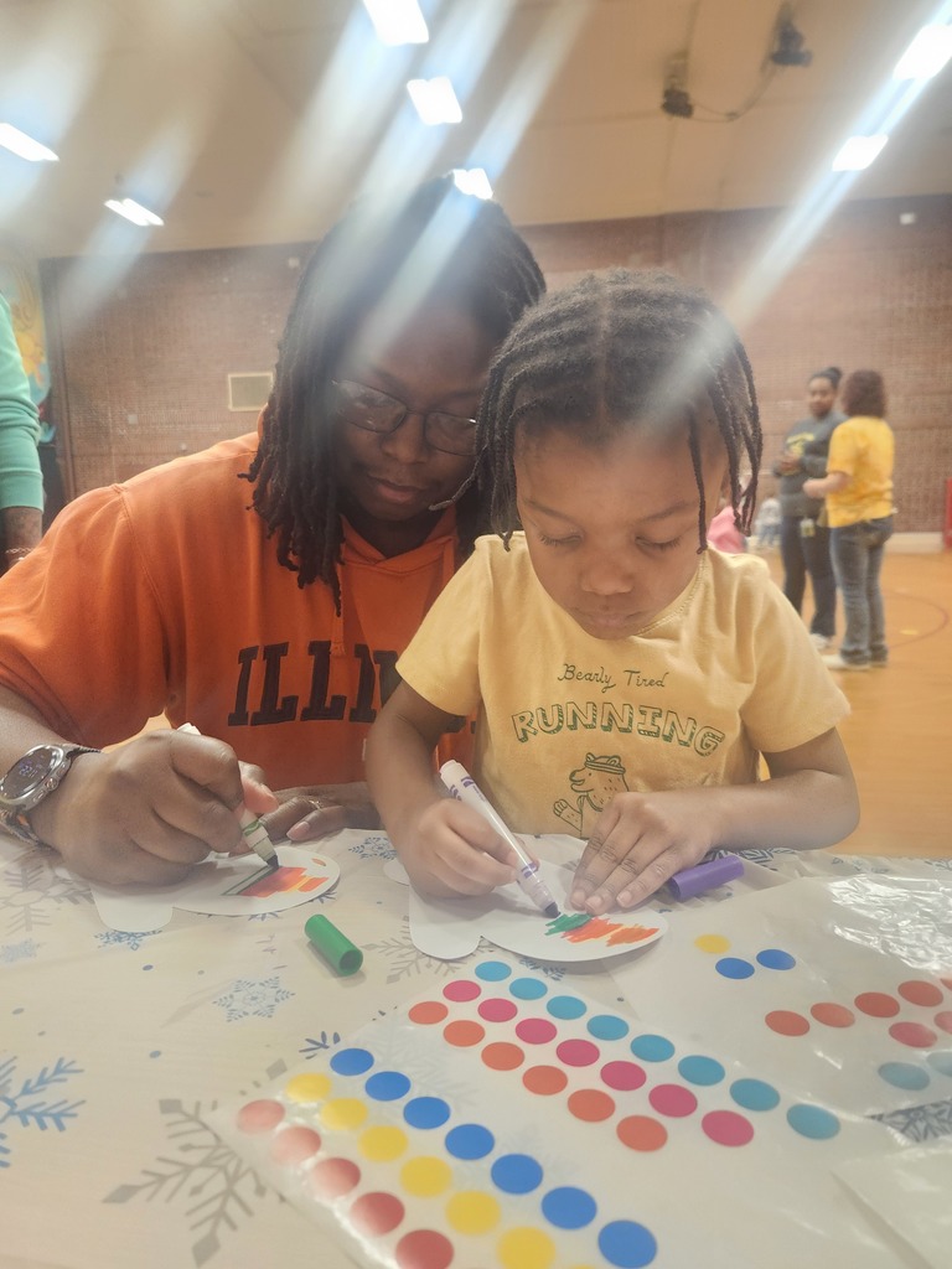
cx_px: 476
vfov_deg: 73.9
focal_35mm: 23
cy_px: 634
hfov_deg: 58.9
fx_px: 843
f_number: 1.8
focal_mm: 5.4
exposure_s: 1/60
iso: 500
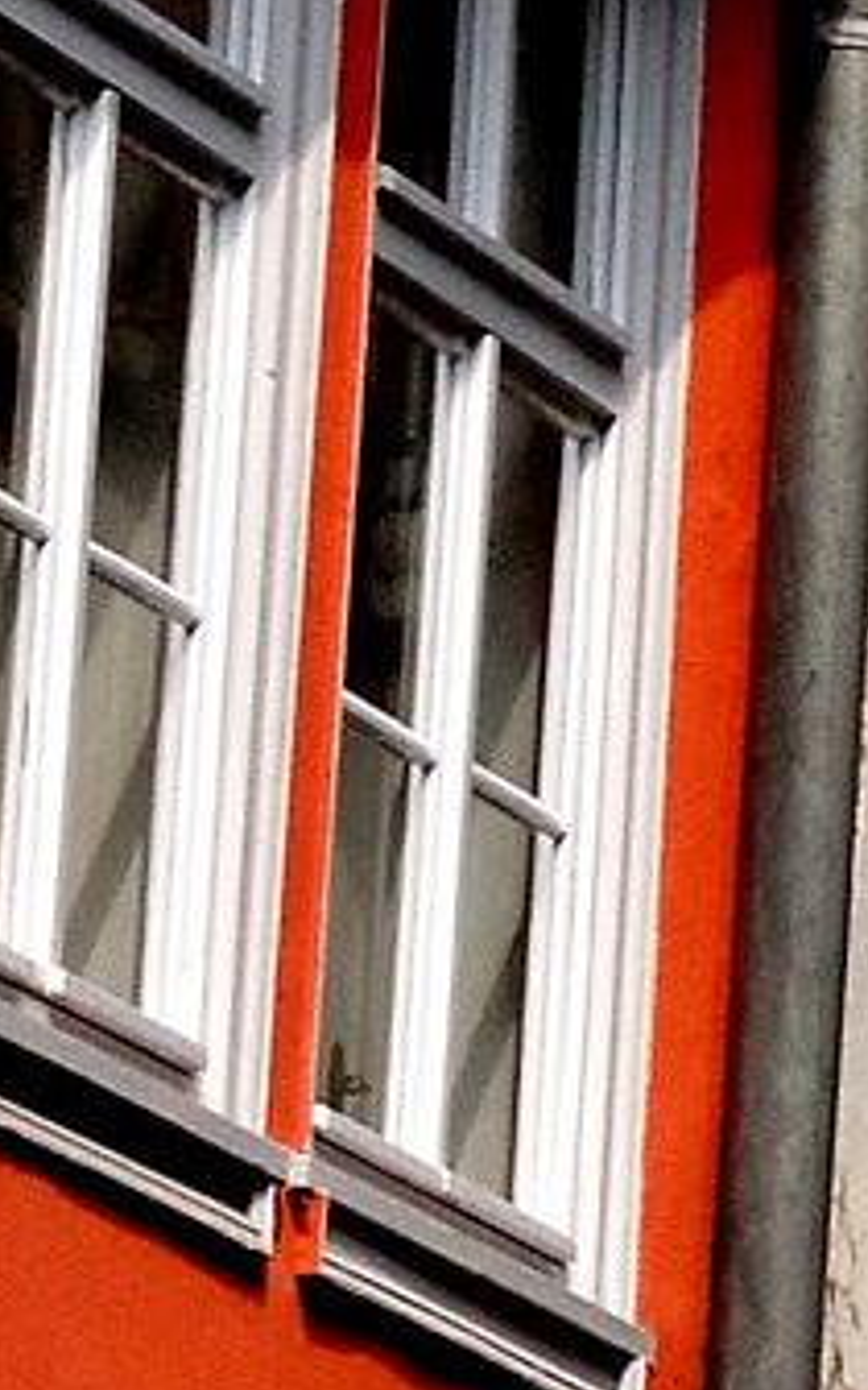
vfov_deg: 4.0
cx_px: 3212
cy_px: -1671
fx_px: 19795
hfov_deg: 2.5
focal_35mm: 523
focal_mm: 48
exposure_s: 1/320
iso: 1600
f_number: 9
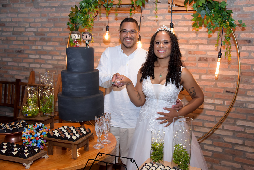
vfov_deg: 34.2
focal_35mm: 39
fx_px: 275
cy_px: 85
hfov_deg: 49.6
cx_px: 127
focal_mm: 26
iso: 1000
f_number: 5.6
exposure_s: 1/100
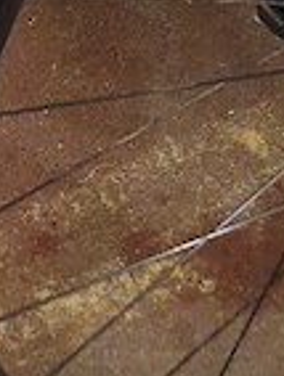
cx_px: -117
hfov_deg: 9.9
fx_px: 1592
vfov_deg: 11.0
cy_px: -577
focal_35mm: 146
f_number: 1.5
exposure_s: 1/50
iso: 320
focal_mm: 4.32
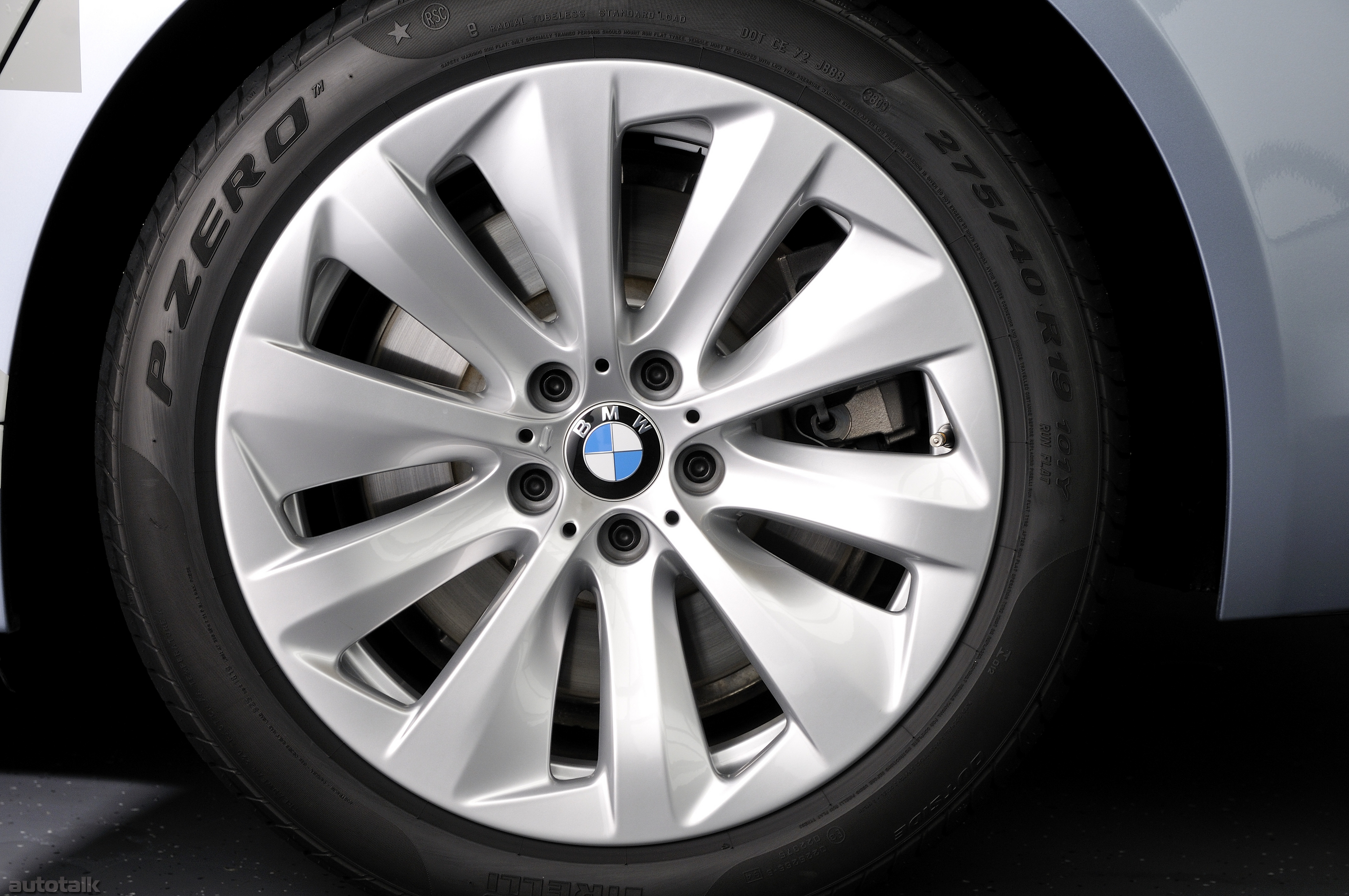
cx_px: 674
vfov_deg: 19.7
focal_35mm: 69
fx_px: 2583
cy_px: 448
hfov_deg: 29.3
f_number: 8
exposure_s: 1/30
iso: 200
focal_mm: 46
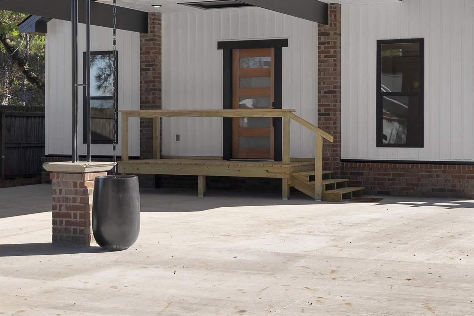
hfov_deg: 29.2
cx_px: 227
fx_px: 909
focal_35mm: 69
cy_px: 127
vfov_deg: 19.7
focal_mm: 29
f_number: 4
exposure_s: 1/160
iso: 100
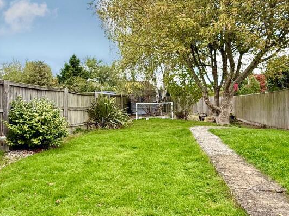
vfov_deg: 51.2
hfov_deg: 65.3
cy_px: 94
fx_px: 225
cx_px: 143
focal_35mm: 27
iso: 64
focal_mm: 2.22
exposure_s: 1/569
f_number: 2.2
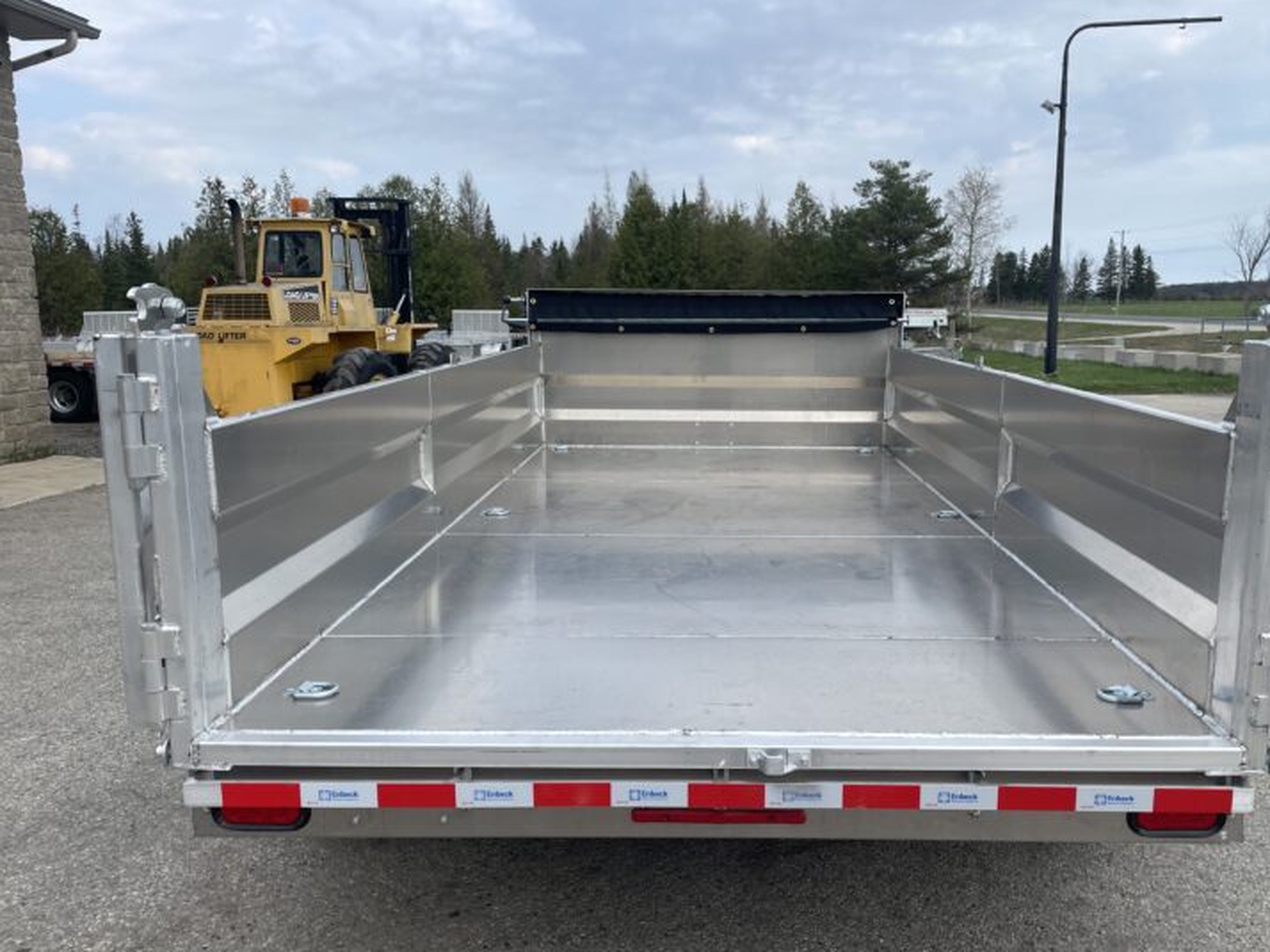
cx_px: 706
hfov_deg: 61.5
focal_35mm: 29
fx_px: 1064
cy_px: 501
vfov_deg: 48.2
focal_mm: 4.2
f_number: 1.6
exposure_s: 1/2092
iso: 32
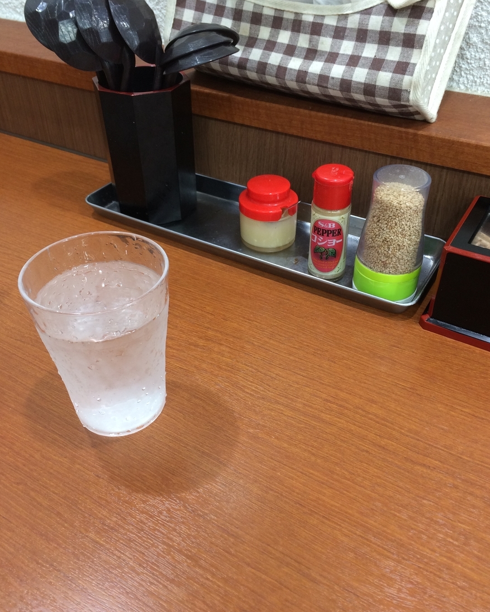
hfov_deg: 47.1
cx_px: 245
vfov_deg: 57.2
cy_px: 294
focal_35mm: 31
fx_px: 562
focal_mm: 4.15
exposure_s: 1/30
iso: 64
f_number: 2.2
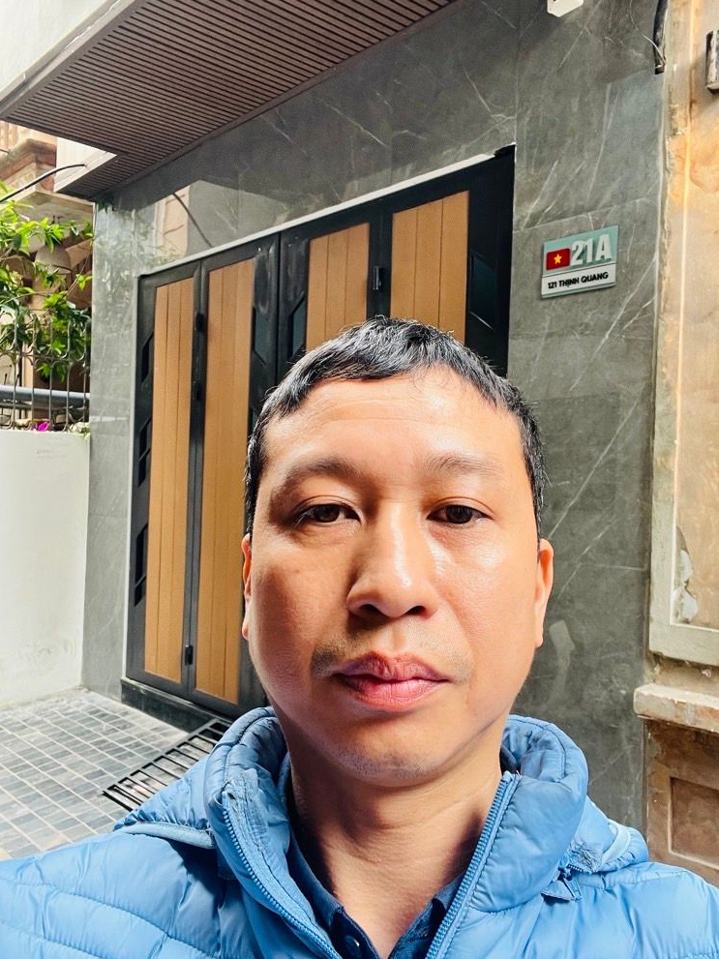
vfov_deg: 58.4
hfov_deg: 45.4
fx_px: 859
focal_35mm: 31
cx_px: 370
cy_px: 485
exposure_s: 1/60
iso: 100
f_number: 2.2
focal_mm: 2.71
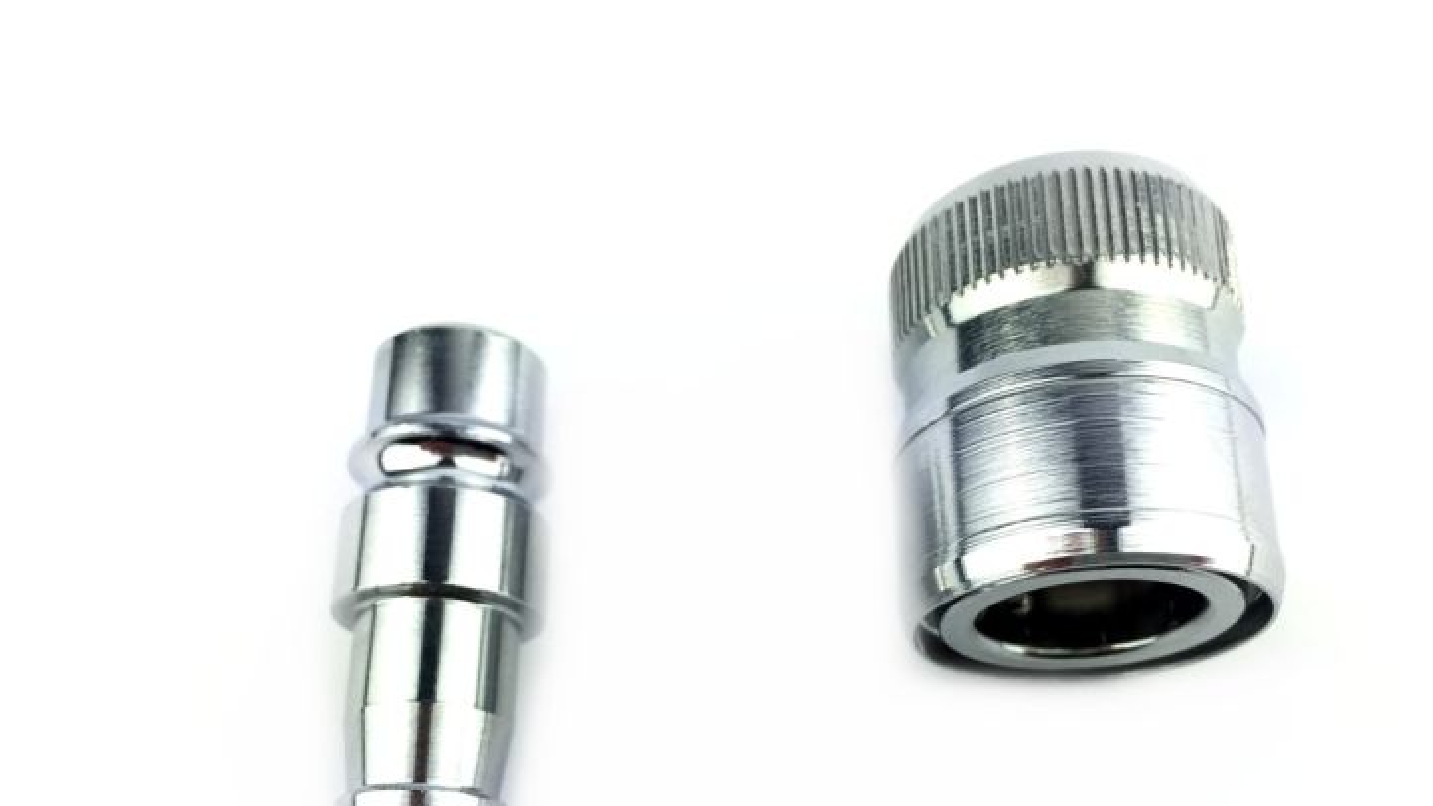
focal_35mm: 35
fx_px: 1330
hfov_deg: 56.6
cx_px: 762
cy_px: 592
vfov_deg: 33.1
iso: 32
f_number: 2.2
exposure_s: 1/353
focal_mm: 4.15
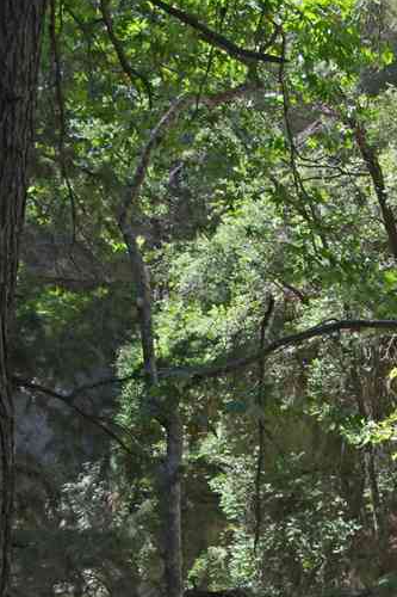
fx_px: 1622
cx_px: 356
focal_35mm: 98
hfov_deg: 13.8
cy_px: 592
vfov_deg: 20.2
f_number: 5.6
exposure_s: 1/160
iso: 800
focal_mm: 32.5
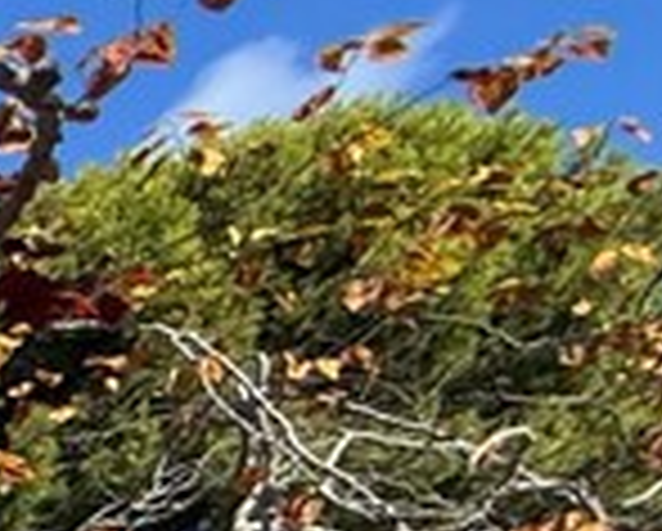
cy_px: 1260
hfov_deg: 10.0
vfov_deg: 12.7
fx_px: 1864
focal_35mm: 95
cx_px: -1581
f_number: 2.2
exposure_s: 1/1698
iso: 50
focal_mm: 2.22
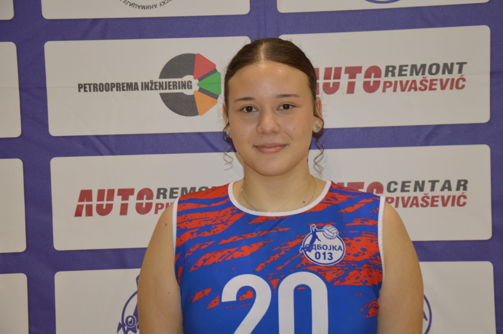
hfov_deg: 23.4
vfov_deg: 15.7
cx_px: 252
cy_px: 167
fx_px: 1214
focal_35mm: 87
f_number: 5
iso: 320
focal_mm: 58
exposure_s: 1/30
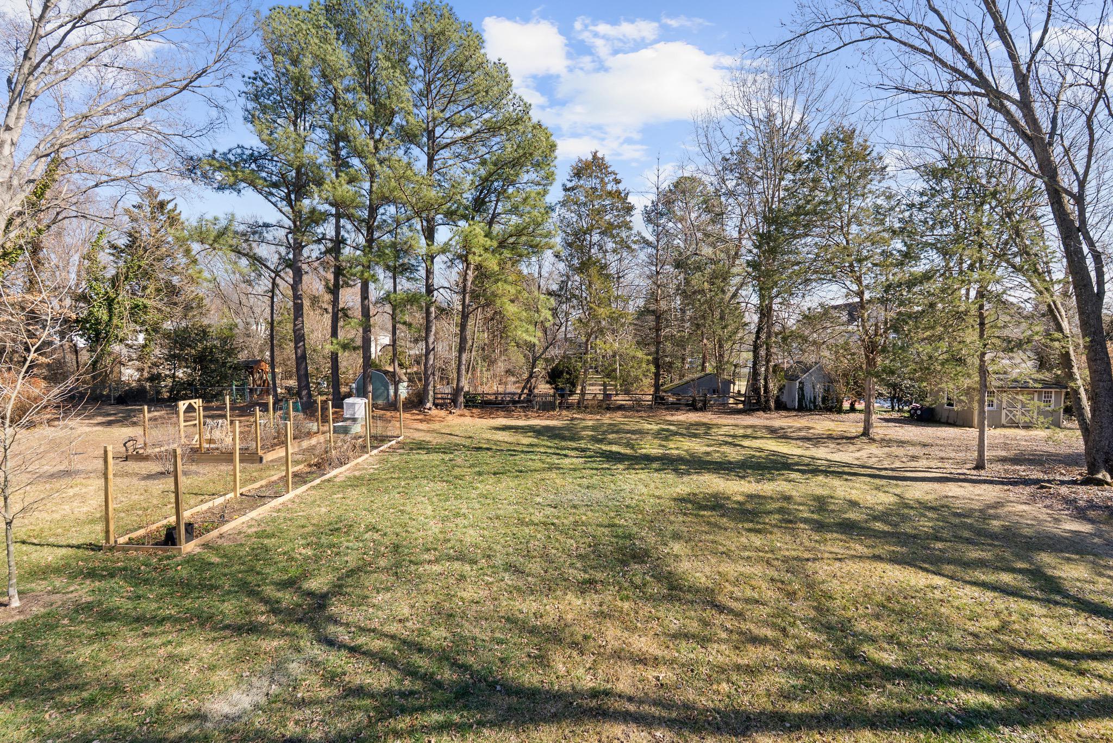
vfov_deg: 73.8
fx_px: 495
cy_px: 372
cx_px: 556
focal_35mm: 16
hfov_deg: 96.7
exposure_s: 1/125
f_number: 9
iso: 80
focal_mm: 16
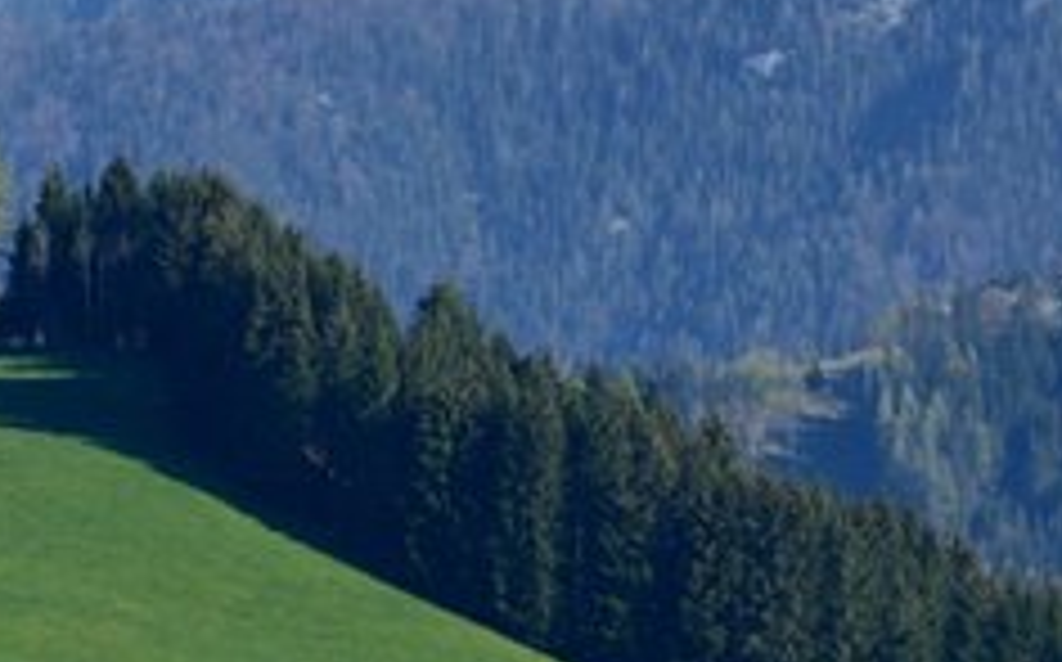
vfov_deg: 3.2
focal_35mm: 415
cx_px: -1431
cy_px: 594
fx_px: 12000
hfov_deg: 4.9
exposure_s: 1/1600
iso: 250
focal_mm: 80
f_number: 5.6
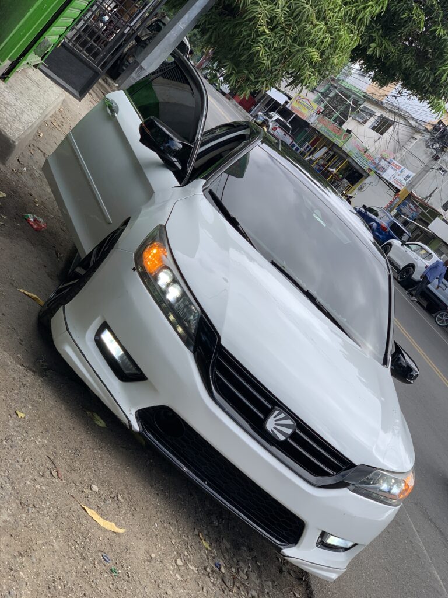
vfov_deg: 36.8
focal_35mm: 52
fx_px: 897
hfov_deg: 28.0
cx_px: 224
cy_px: 299
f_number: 2.4
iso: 16
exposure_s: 1/571
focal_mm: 6
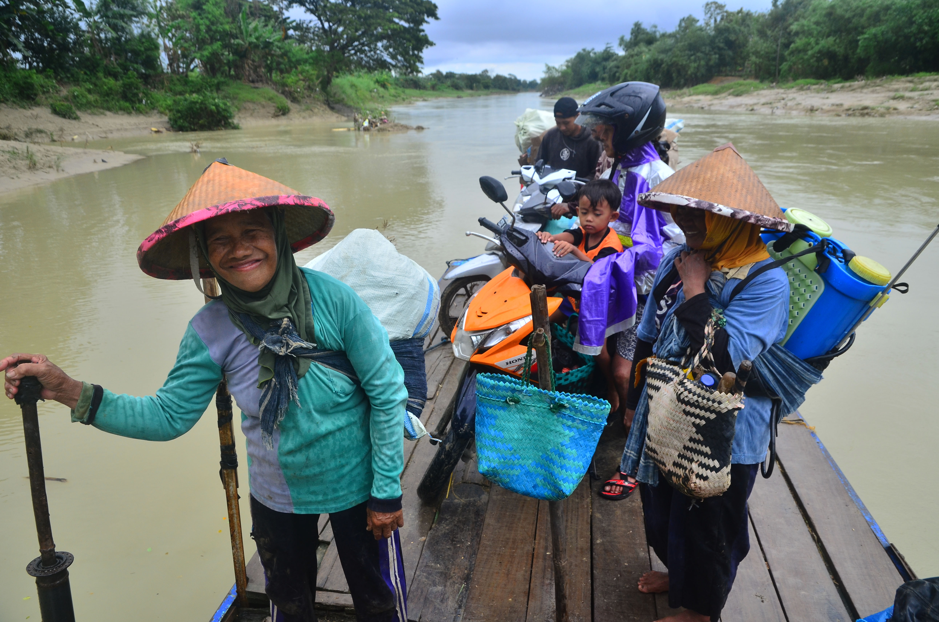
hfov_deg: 73.9
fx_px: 625
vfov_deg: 52.9
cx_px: 470
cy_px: 311
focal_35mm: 24
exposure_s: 1/250
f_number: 8
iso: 200
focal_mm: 16
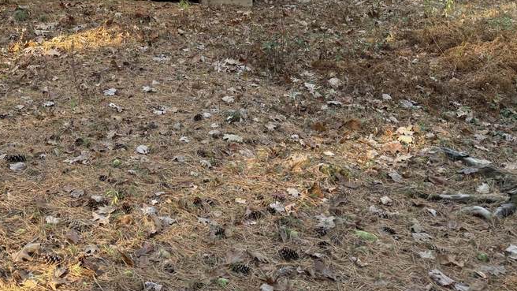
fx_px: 699
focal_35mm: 51
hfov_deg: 38.3
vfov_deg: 21.4
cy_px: -84
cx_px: 71
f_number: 1.78
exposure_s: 1/121
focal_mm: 6.76
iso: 100
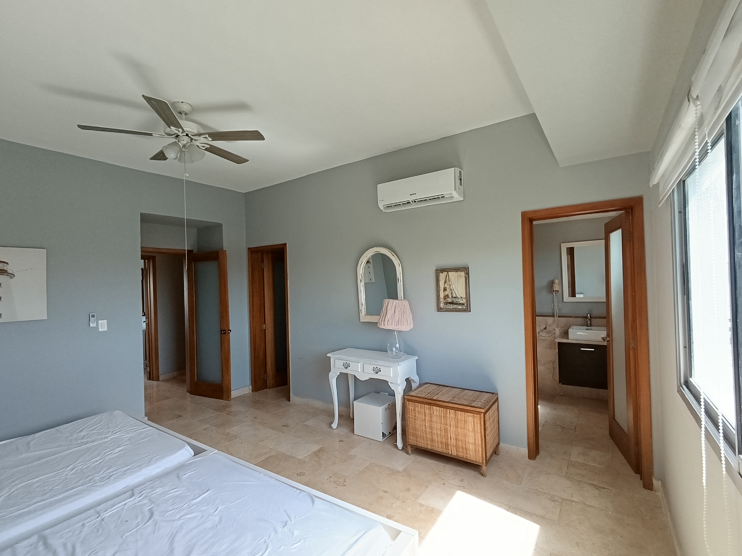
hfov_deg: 94.5
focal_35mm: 16
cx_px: 371
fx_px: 343
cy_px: 278
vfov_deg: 78.1
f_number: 2.2
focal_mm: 1.65
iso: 64
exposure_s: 1/99.9
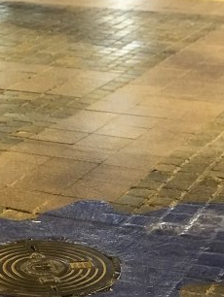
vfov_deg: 17.0
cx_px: 56
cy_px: 275
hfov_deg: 13.0
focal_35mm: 114
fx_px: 982
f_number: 2.8
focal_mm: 6.6
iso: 1000
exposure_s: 1/50
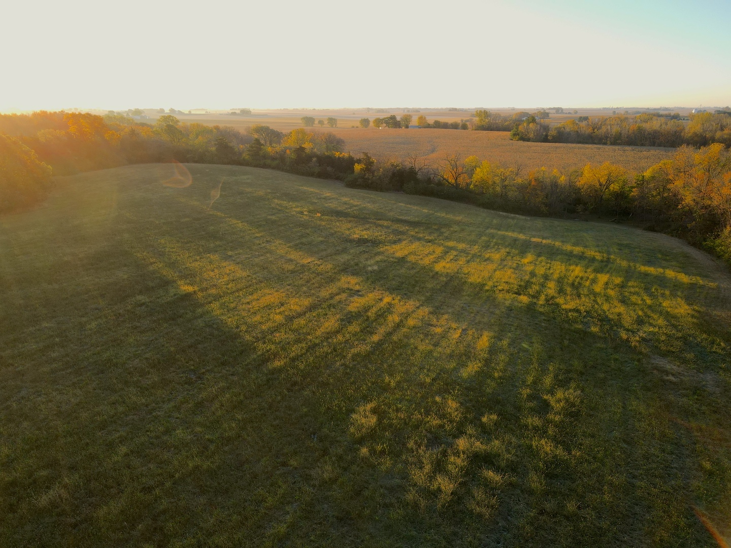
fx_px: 507
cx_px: 366
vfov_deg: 56.8
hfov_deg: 71.6
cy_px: 274
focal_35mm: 24
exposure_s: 1/100
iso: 100
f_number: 2.8
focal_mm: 4.5
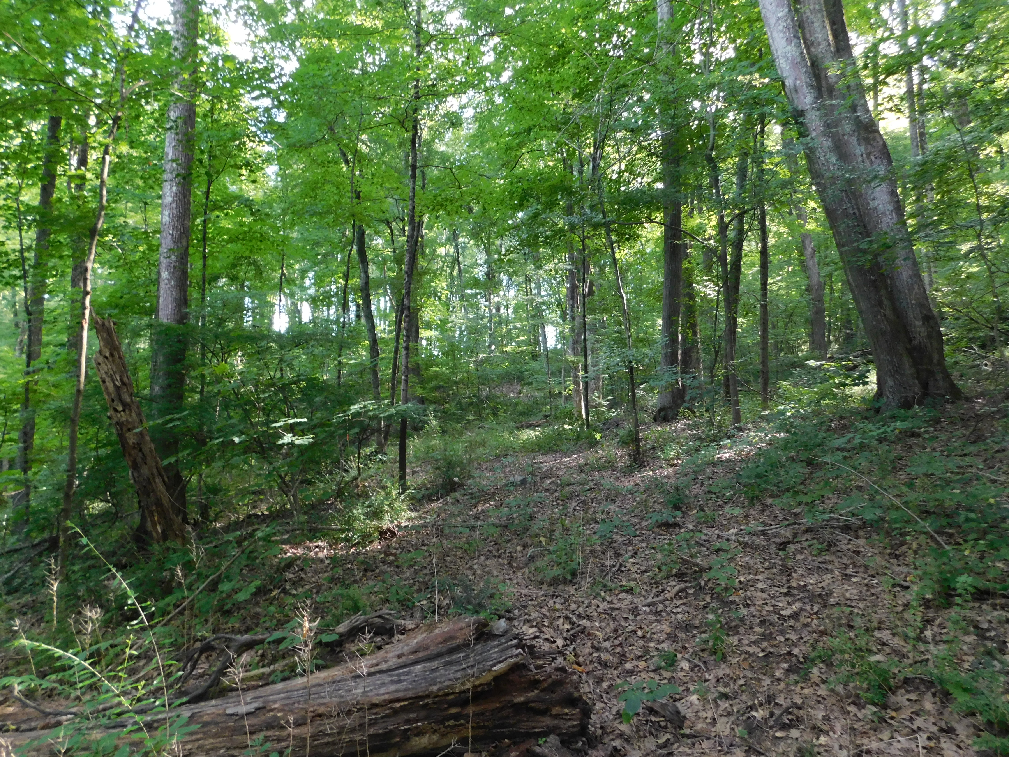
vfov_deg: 58.9
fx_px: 670
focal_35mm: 23
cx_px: 504
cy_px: 378
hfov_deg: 73.9
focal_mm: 4
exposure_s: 1/30
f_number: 3
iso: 250
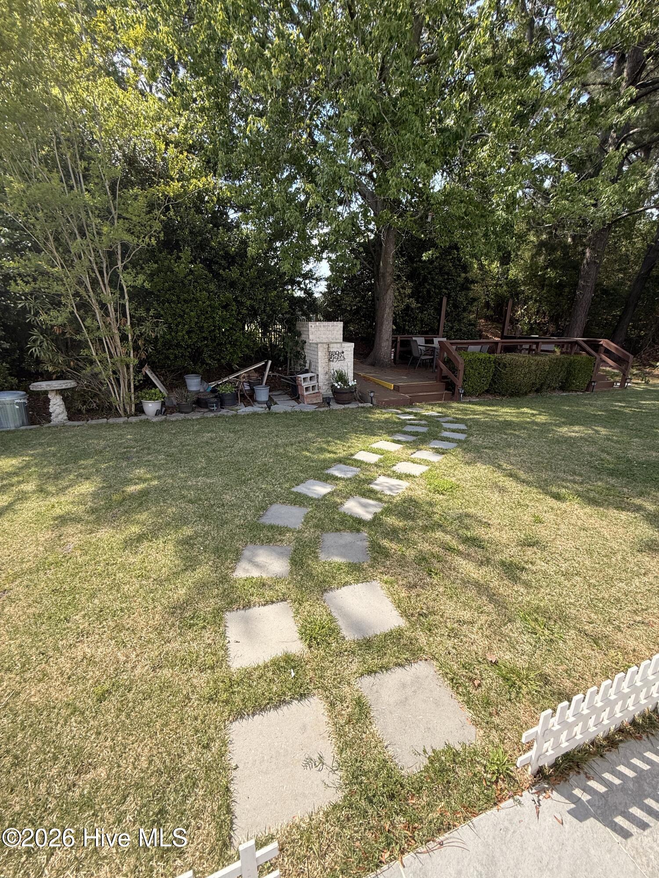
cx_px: 330
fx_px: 355
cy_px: 439
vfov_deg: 102.1
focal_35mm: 14
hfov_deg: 85.7
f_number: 2.2
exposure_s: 1/574
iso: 50
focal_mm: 2.22
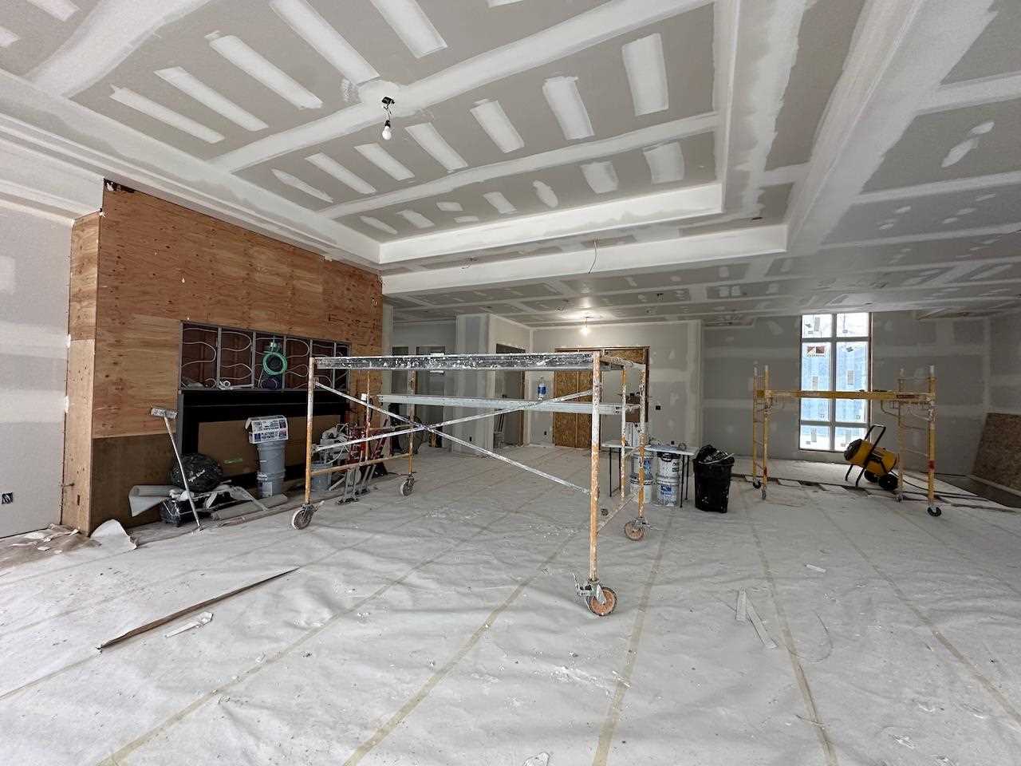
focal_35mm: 14
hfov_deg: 102.1
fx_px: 413
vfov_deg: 85.7
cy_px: 383
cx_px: 510
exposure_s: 1/120
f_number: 2.2
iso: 320
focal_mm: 2.22
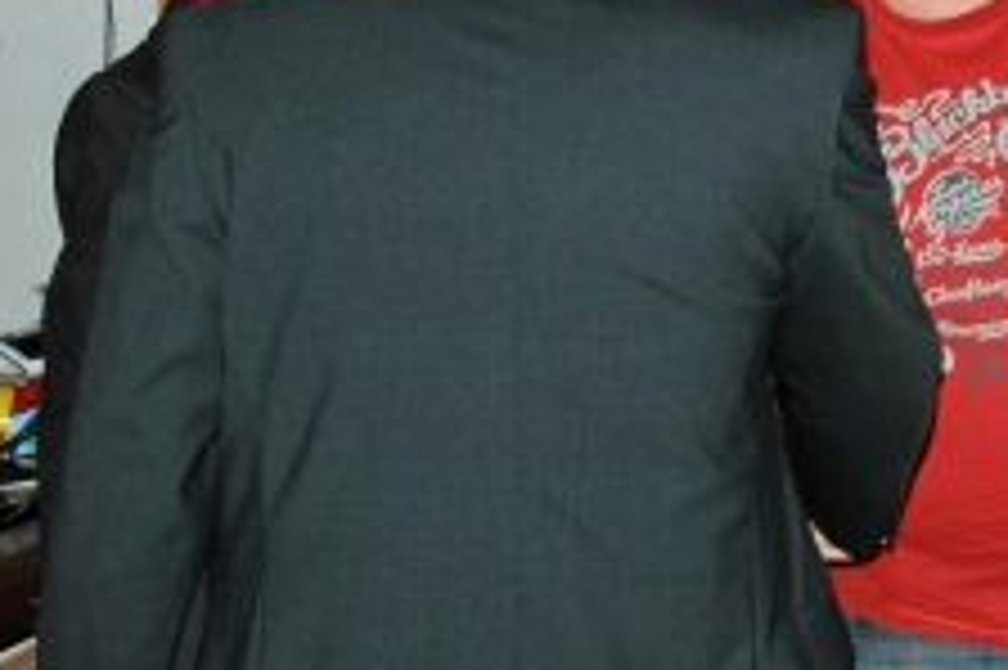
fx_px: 3050
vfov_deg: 12.4
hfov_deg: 18.2
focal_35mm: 109
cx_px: 1078
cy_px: -45
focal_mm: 24
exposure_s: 1/60
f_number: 3.8
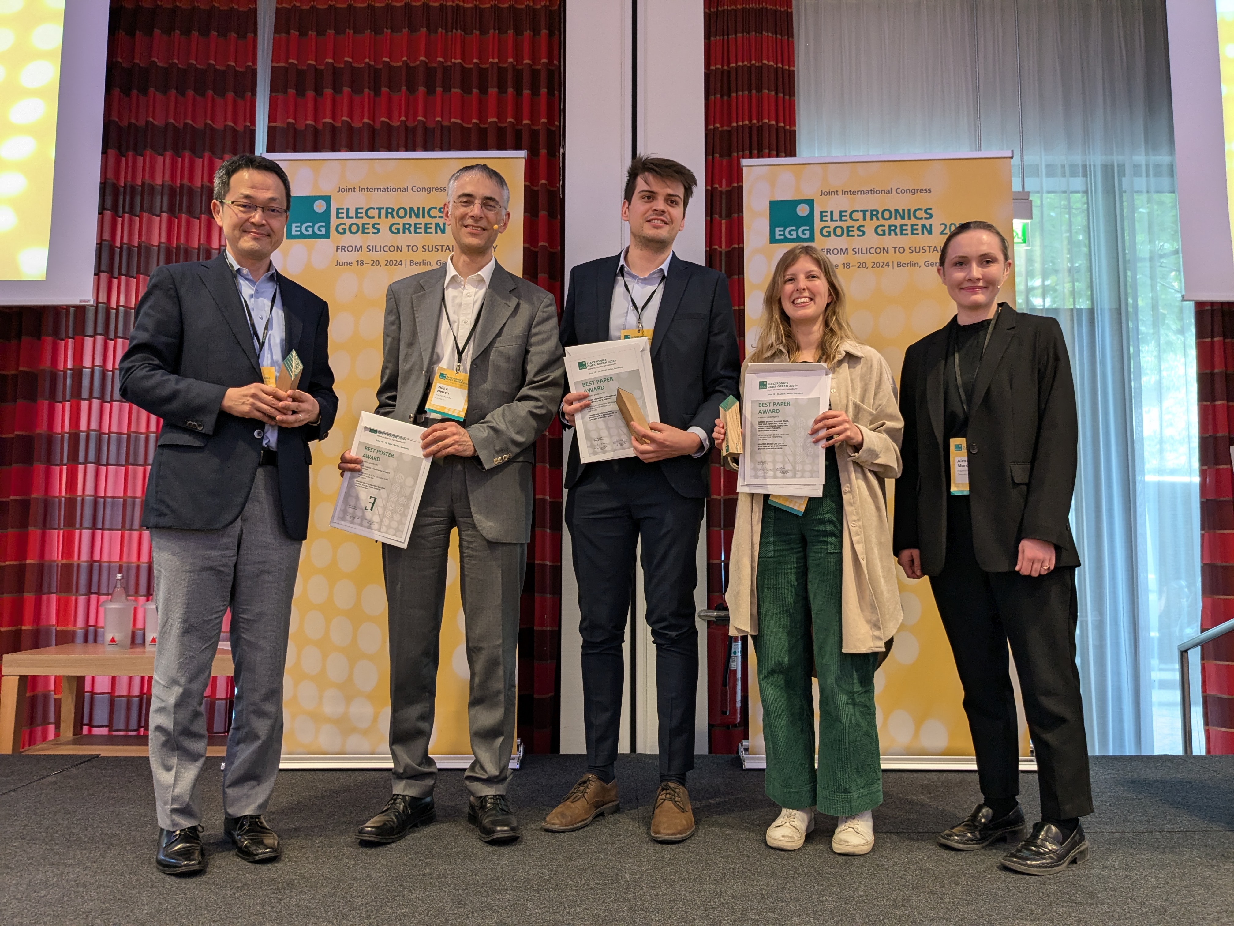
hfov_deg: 65.3
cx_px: 617
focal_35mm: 27
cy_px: 463
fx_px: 963
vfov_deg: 51.4
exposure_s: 1/33.3
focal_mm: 4.38
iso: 152
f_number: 1.73
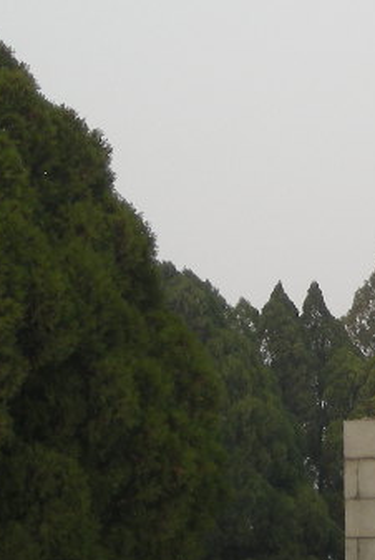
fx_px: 2651
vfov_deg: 12.0
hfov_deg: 8.0
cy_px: 104
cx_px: 533
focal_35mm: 170
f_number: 3.3
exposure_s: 1/263
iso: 50
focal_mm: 8.8
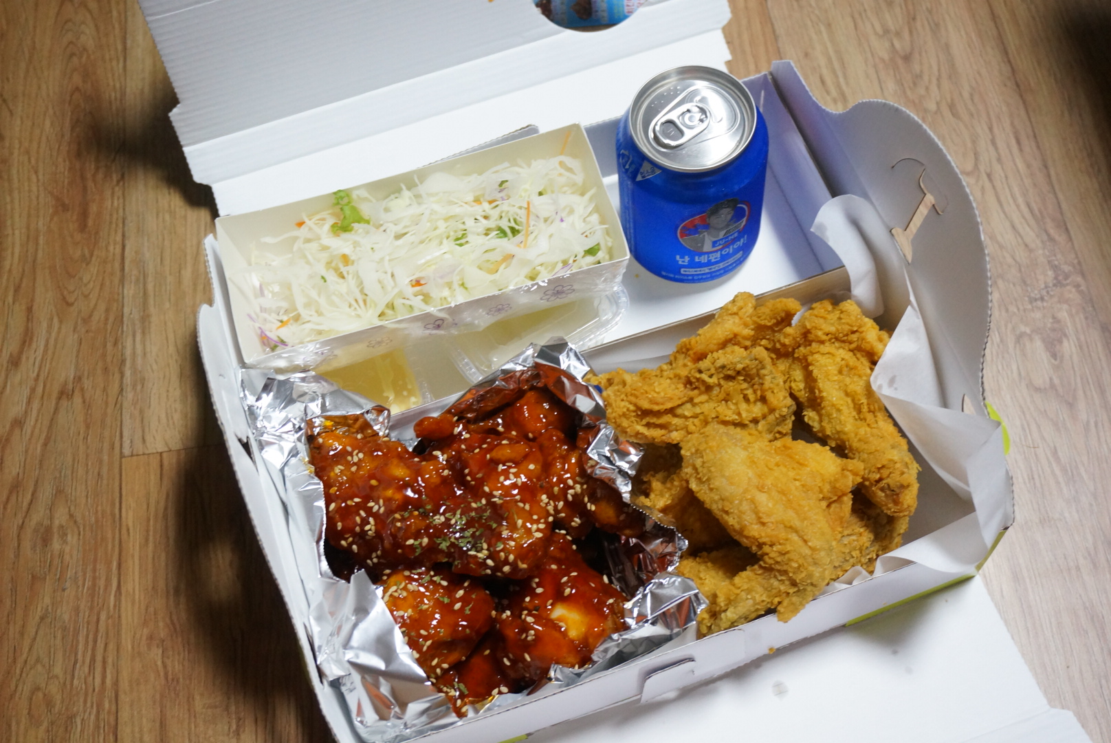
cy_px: 372
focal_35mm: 45
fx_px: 1390
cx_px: 556
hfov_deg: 43.6
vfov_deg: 29.9
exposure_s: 1/60
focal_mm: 30
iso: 1600
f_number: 5
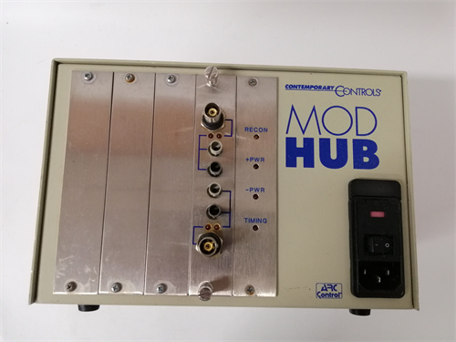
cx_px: 228
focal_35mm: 26
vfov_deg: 53.1
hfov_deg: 67.3
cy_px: 171
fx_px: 343
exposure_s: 1/33.3
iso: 250
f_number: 2.2
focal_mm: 3.81
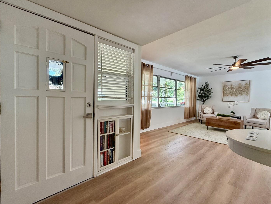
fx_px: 125
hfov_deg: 94.5
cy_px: 102
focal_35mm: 16
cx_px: 134
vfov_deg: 78.1
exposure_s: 1/99
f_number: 2.2
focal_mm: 2.22
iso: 160
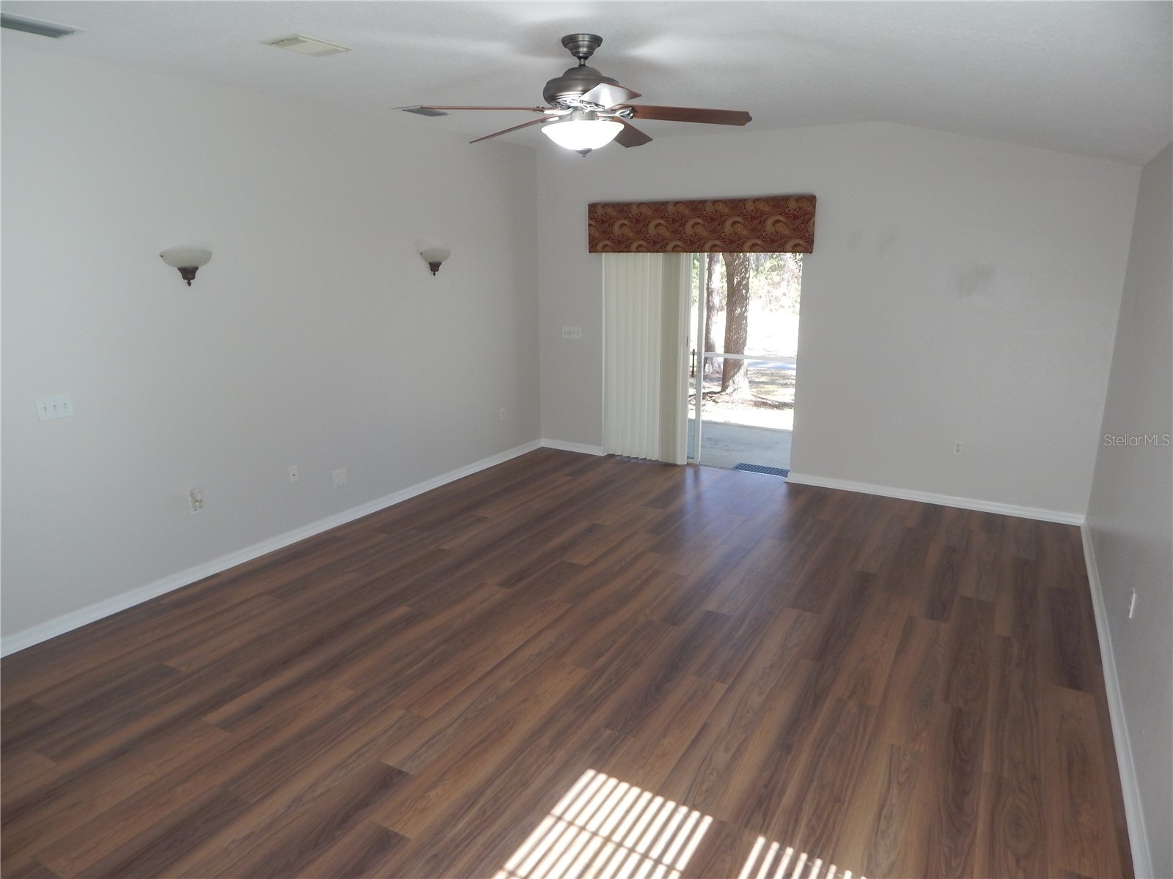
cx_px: 586
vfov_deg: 61.1
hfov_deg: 76.4
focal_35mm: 22
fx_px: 745
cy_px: 440
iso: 125
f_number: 3
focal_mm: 4
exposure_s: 1/80
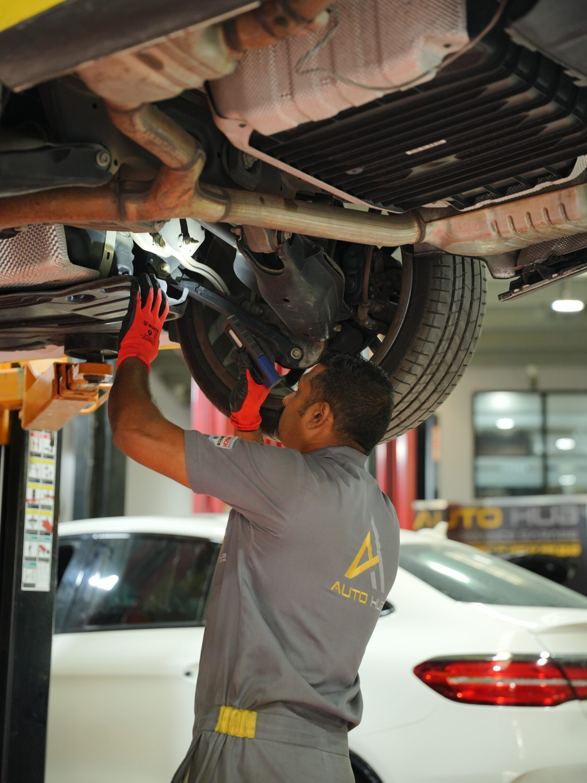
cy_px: 376
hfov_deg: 19.4
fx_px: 1719
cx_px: 293
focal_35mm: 76
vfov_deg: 25.7
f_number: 2.8
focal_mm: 70
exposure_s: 1/250
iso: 1000
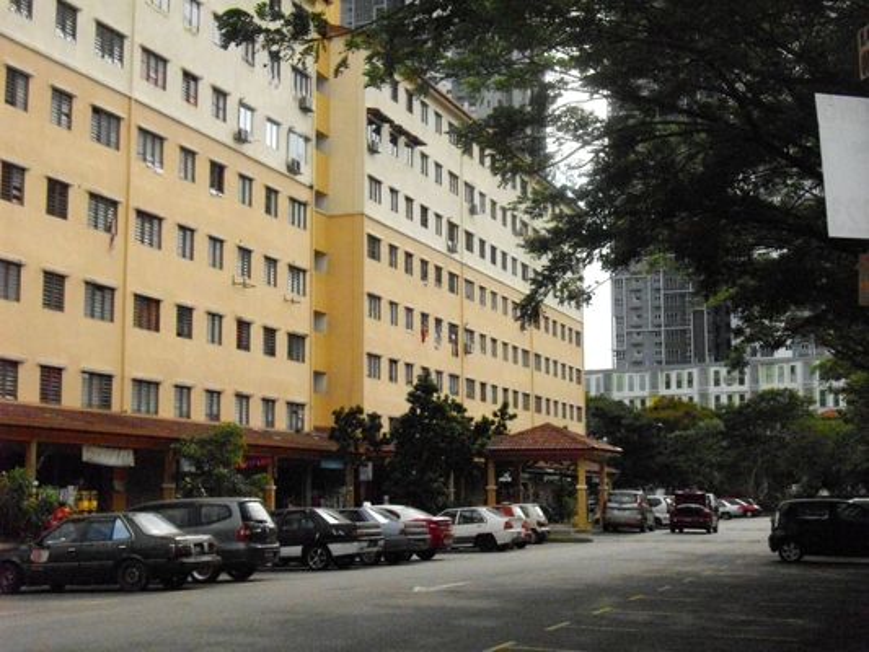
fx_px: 1381
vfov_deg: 26.6
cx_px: 434
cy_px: 326
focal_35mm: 55
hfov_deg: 34.9
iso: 1600
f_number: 9.7
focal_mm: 11.5
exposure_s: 1/1250
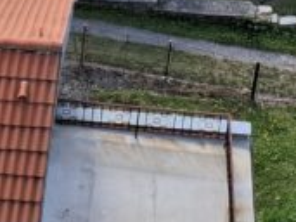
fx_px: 1179
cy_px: -388
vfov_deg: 9.1
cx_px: 241
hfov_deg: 14.2
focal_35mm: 138
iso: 50
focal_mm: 5.54
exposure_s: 1/470
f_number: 1.8
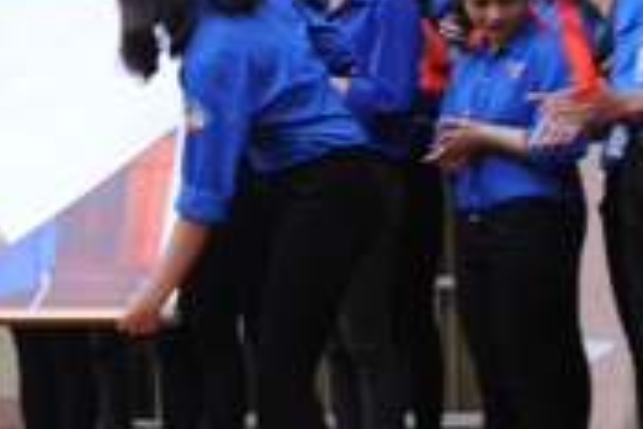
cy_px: 48
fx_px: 2768
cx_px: -17
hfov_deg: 13.1
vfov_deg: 8.8
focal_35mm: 155
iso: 640
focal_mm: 45
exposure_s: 1/60
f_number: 6.3
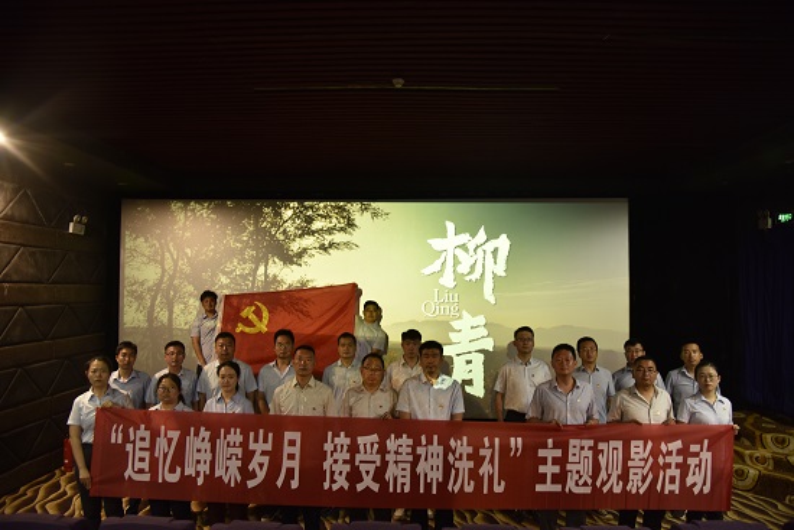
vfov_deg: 53.2
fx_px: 529
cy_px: 265
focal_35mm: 24
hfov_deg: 73.7
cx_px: 397
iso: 500
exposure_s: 1/8
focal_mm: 24
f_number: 4
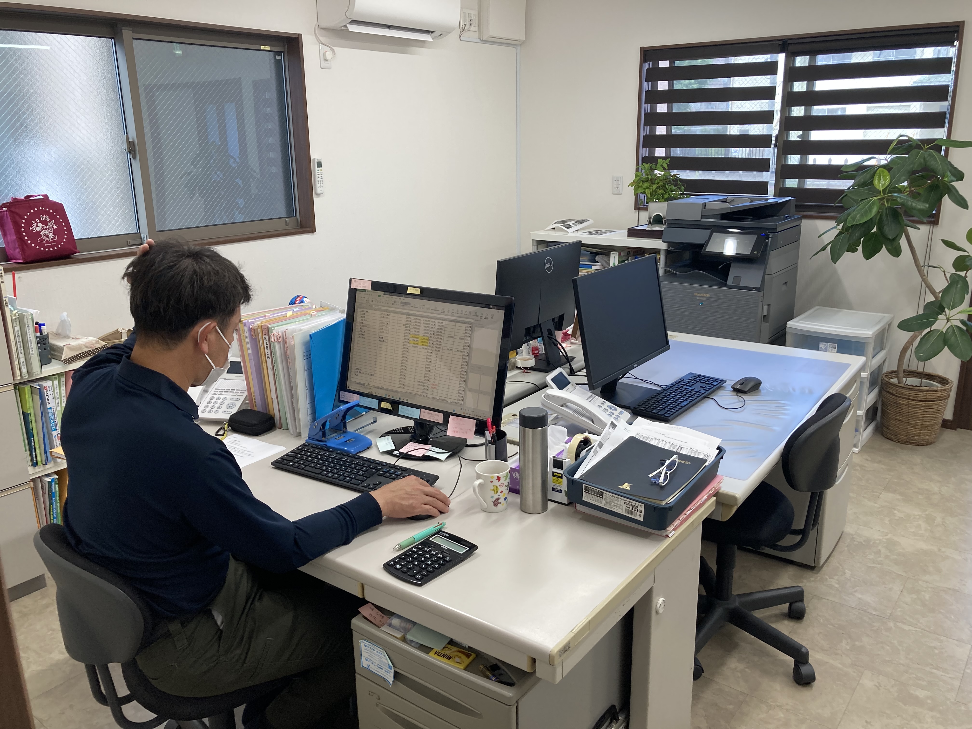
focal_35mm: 28
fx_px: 786
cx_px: 486
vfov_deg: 49.7
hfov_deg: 63.4
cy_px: 364
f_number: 1.8
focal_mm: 3.99
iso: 64
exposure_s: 1/100
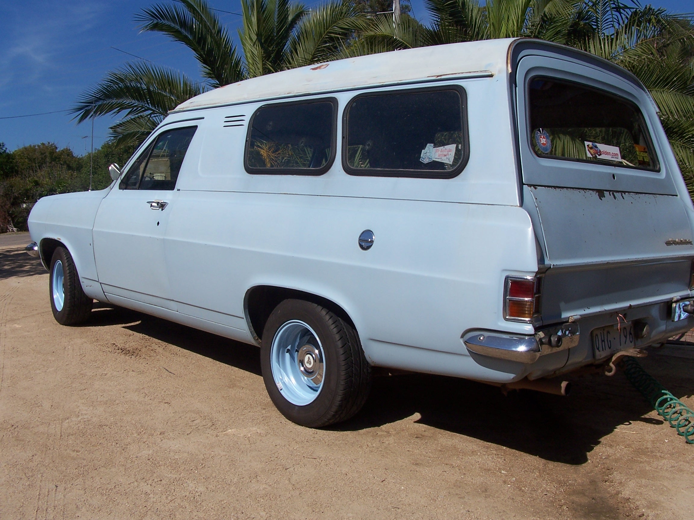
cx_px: 347
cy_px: 260
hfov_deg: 52.6
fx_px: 702
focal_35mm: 35
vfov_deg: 40.7
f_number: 5.6
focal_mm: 6
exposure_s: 1/750
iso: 80
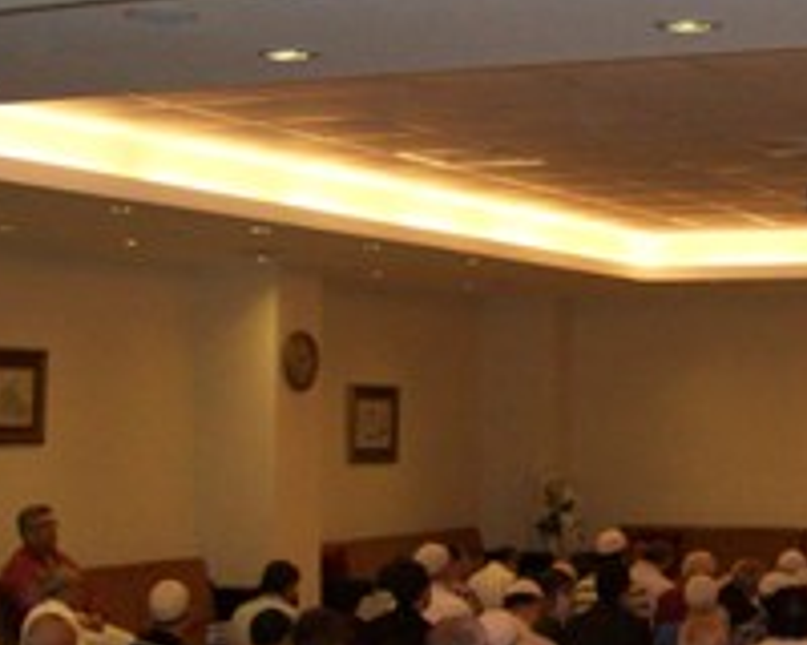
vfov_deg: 18.0
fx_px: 2030
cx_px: 718
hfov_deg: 22.0
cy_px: 454
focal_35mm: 85
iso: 200
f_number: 2.7
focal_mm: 6
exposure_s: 1/64
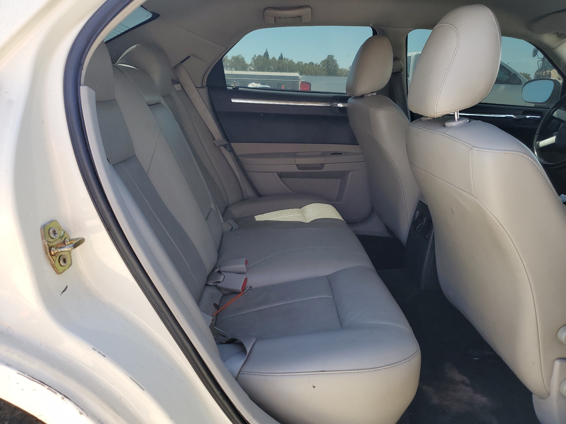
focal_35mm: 26
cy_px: 212
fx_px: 425
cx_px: 283
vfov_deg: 53.1
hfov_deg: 67.3
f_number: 1.5
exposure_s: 1/417
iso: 50
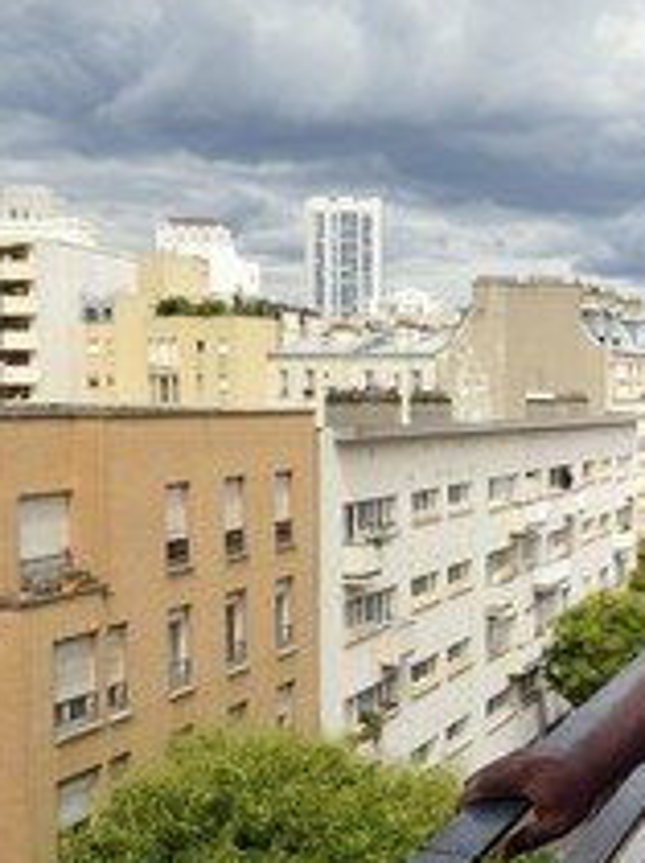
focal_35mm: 52
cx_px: 715
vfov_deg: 36.8
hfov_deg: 25.8
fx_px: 1295
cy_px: 497
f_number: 7.1
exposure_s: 1/400
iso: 200
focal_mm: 27
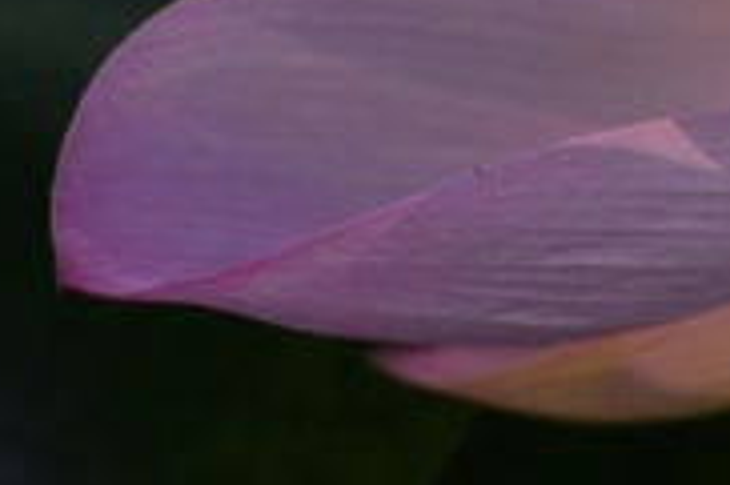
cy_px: -275
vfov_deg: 1.0
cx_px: 2078
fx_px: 28525
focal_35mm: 1408
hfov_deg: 1.5
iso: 100
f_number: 4.5
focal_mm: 200
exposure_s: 1/640
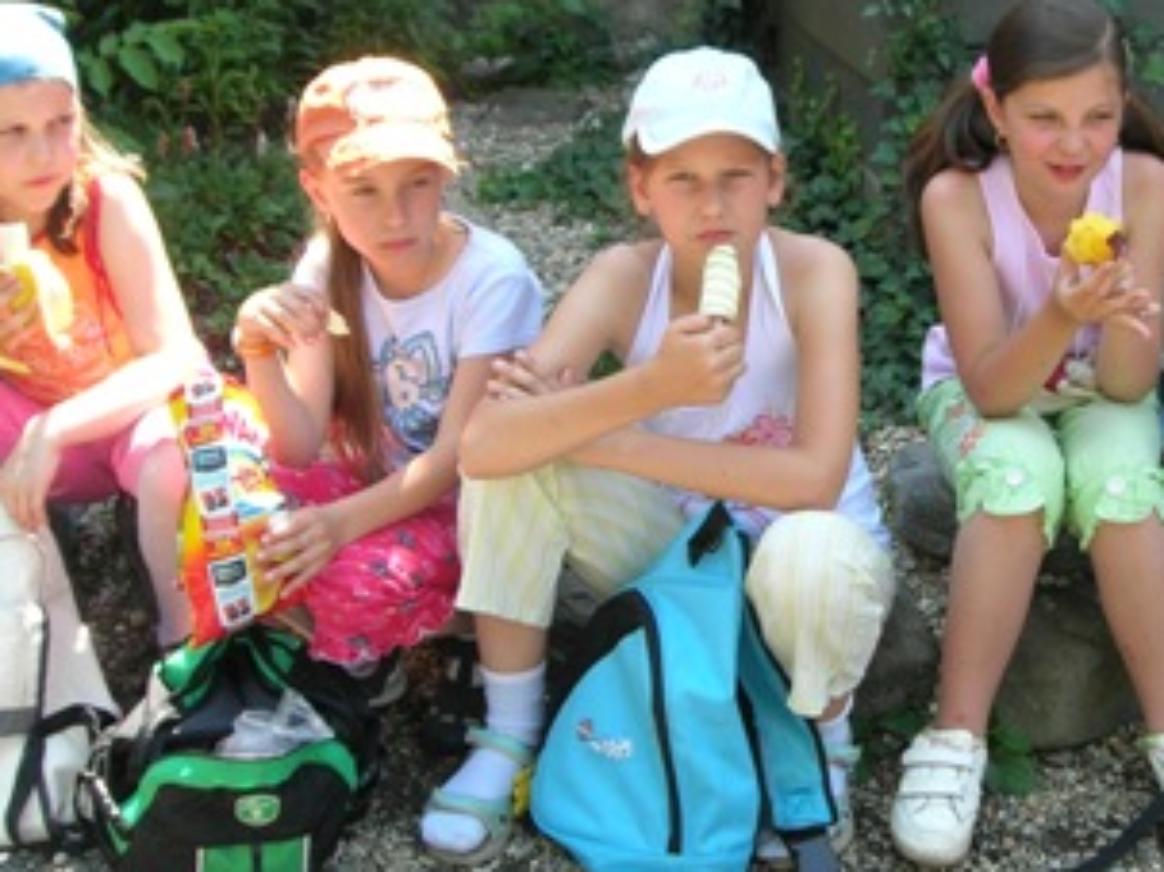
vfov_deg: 22.5
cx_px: 918
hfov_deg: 29.2
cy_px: 363
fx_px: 2185
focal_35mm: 65
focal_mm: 7.8
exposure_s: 1/73.2
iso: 64
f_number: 4.8
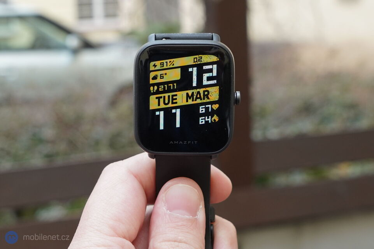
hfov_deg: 54.5
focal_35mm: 35
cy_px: 124
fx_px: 363
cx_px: 187
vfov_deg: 37.8
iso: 1000
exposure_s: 1/160
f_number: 8
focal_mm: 35
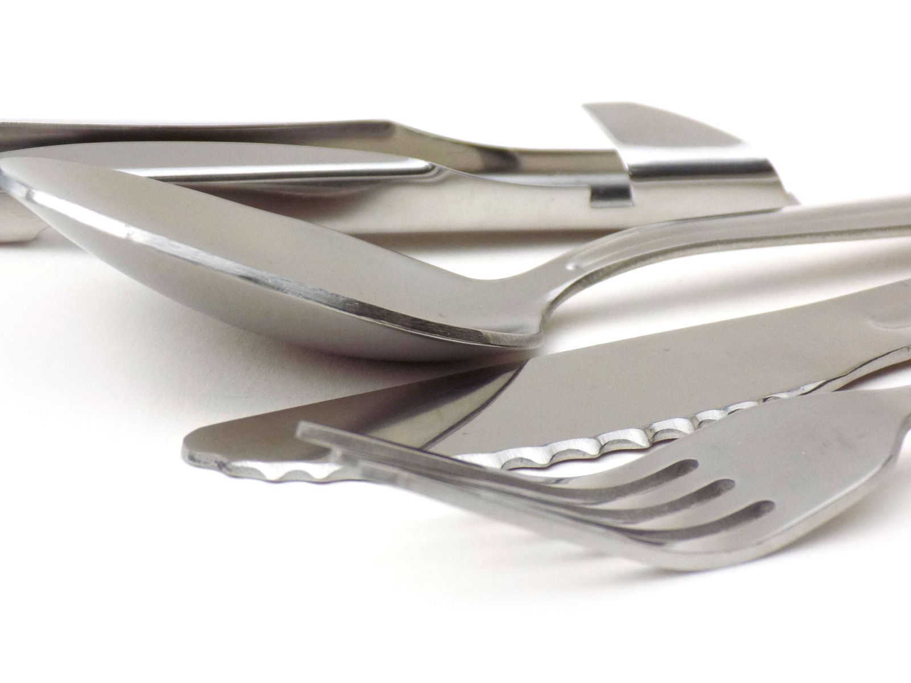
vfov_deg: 8.8
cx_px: 456
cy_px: 342
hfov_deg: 11.8
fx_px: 4421
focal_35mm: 168
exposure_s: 1/250
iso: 125
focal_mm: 29.9
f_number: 5.3
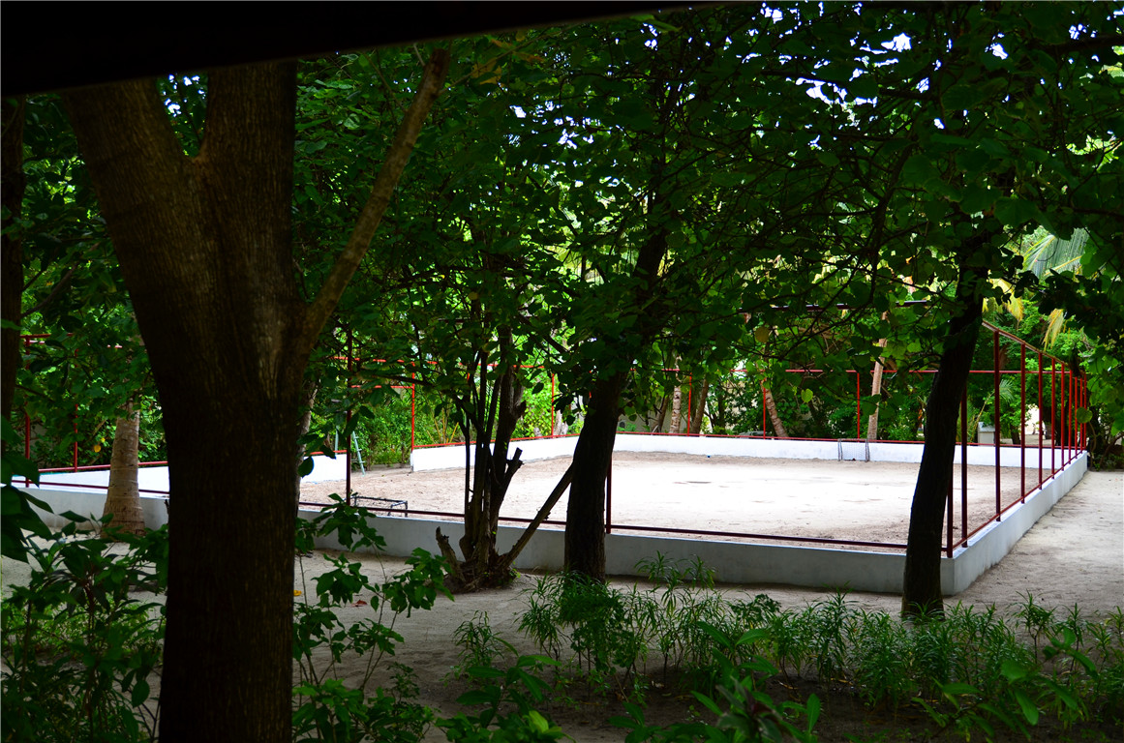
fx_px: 1121
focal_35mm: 36
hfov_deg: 53.2
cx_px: 562
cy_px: 372
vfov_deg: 36.7
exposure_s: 1/250
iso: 125
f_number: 3.8
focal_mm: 24
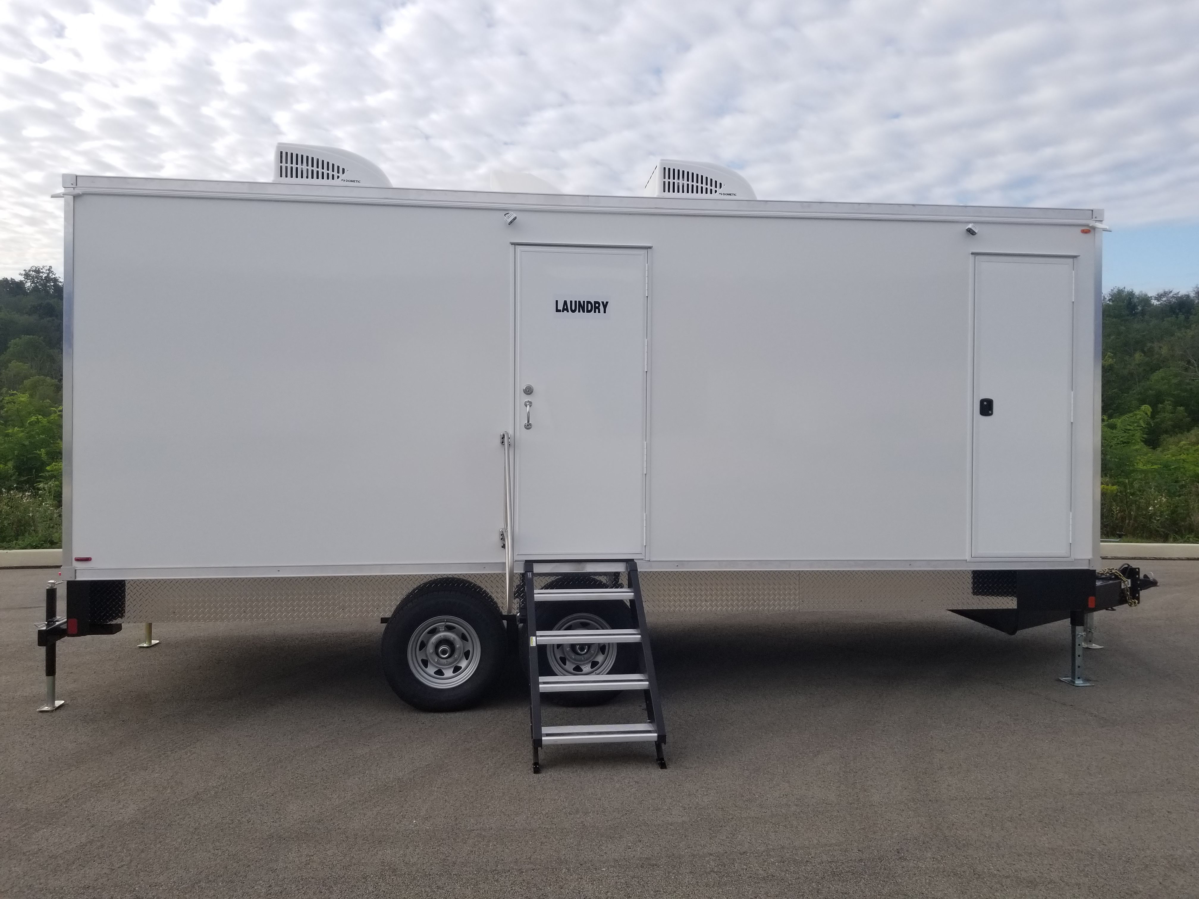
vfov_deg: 53.1
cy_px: 450
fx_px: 901
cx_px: 600
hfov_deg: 67.3
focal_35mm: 26
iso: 50
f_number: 1.7
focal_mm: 4.25
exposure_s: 1/1624
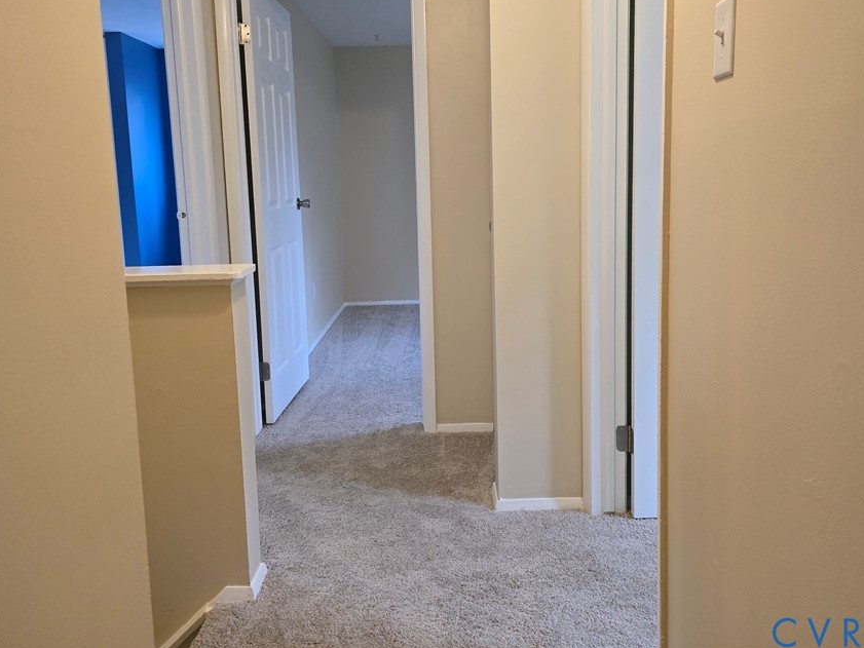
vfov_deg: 49.5
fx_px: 699
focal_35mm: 28
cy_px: 266
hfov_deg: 63.4
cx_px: 456
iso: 640
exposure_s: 1/120
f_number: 1.7
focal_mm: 6.3
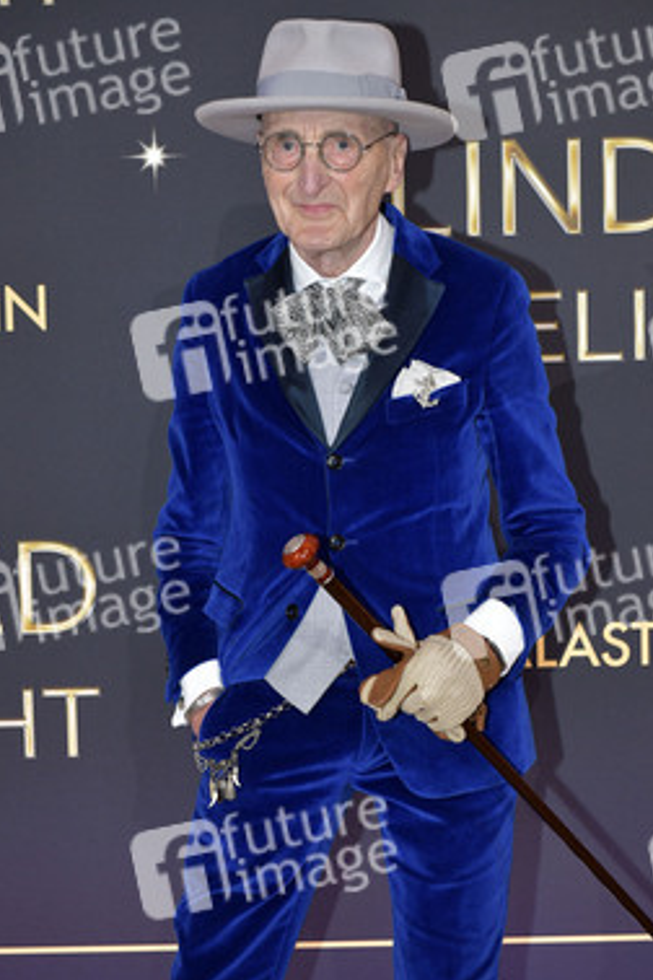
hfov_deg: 18.4
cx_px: 339
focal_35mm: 74
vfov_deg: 27.3
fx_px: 2013
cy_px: 469
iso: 1250
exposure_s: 1/200
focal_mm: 70
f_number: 5.6
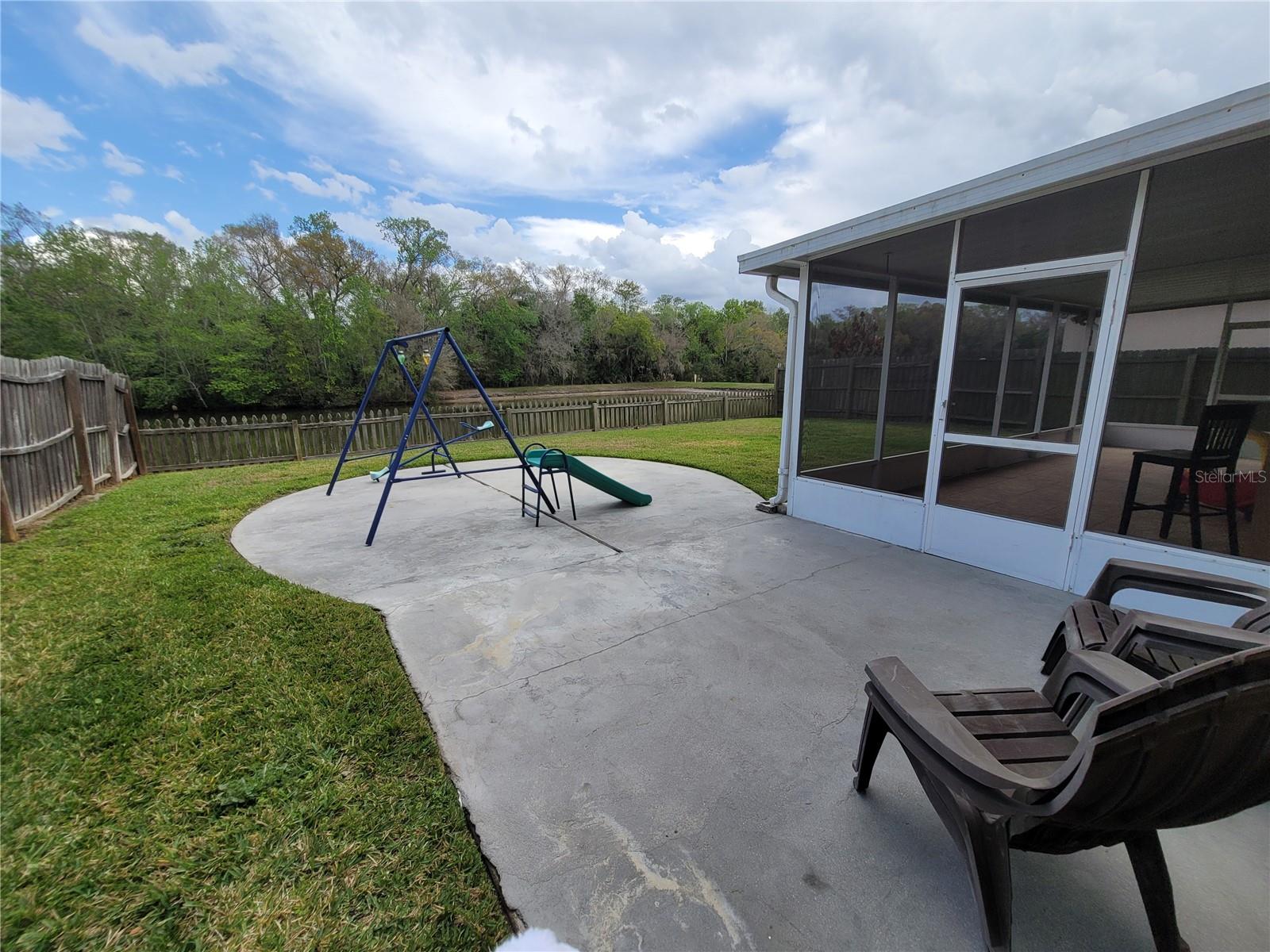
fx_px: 477
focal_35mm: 13
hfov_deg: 106.2
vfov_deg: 89.9
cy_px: 476
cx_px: 635
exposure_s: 1/1114
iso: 64
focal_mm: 2.2
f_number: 2.2
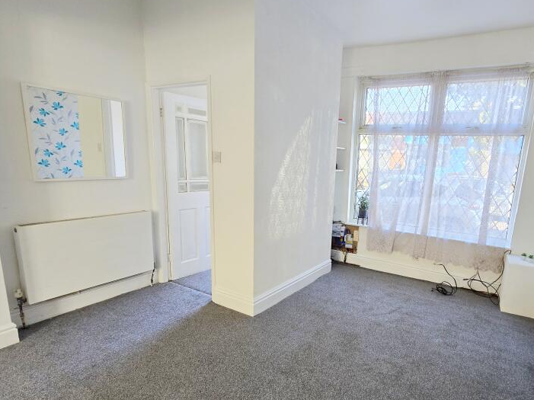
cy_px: 233
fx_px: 293
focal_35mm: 19
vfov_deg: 68.2
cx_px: 328
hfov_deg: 83.4
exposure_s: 1/50
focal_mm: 2.2
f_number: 2.2
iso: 50
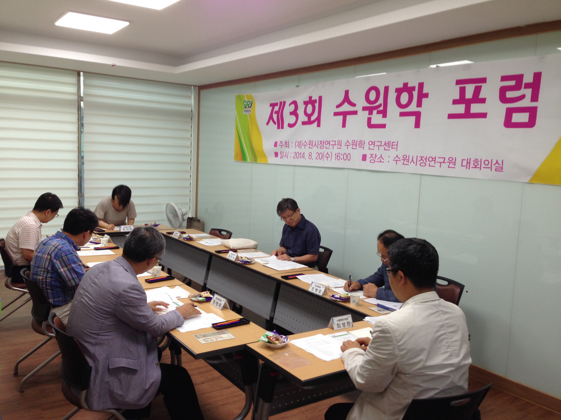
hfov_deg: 55.4
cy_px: 210
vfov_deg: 42.9
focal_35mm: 33
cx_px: 280
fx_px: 535
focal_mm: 4.12
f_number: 2.4
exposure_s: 1/30
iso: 50
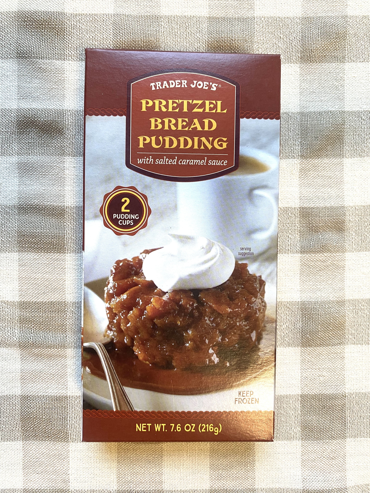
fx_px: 371
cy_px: 246
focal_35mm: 26
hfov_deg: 53.1
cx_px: 185
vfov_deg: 67.3
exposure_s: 1/50
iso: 160
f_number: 1.8
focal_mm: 4.25
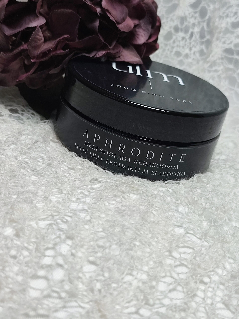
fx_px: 230
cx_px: 120
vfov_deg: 69.4
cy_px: 160
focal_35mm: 25
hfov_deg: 54.9
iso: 122
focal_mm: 6.04
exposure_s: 1/50
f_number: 1.9
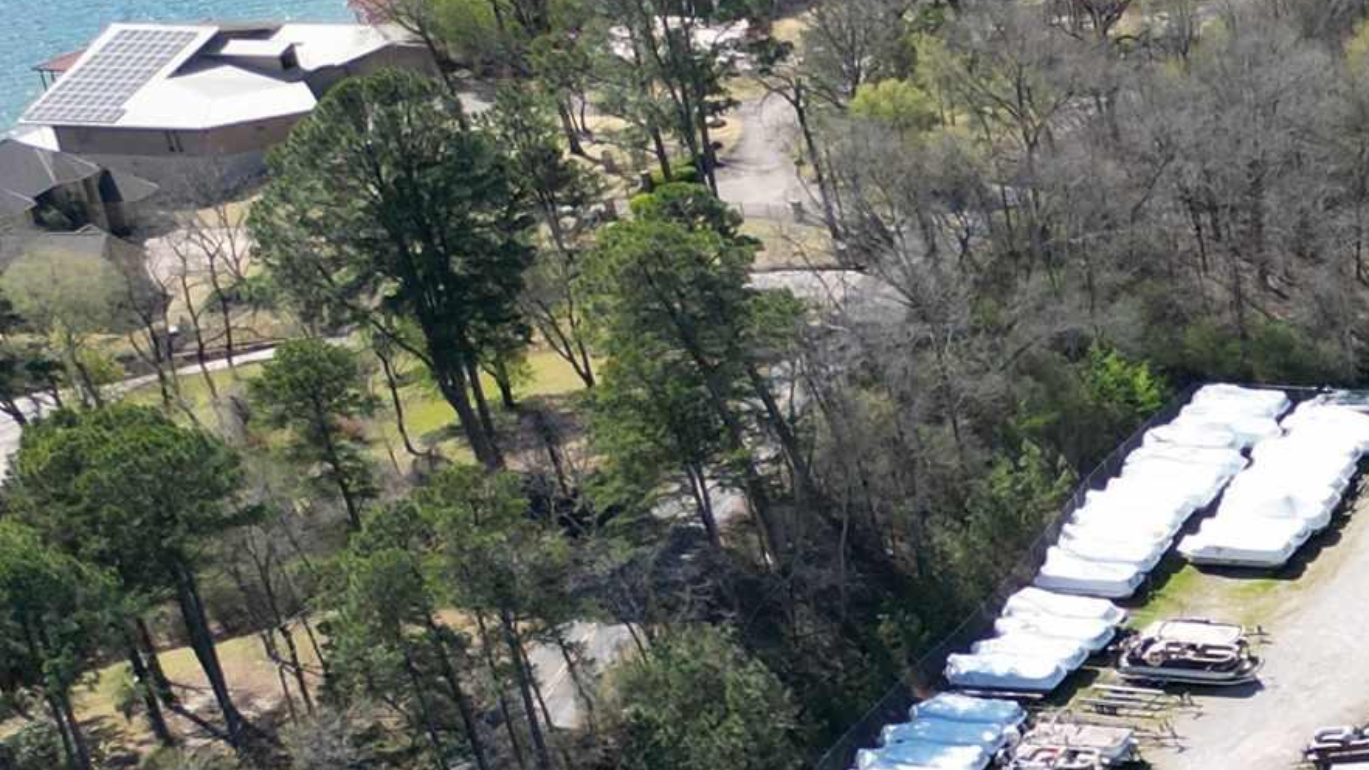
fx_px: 3304
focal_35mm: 91
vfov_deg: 13.2
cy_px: 722
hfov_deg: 19.3
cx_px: 2257
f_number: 1.7
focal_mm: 6.72
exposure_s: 1/2000
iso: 200
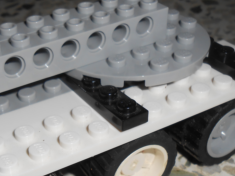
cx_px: 56
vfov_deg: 23.9
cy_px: 147
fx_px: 407
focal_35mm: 60
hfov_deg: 31.5
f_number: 11.5
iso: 80
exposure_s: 1/25
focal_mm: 4.6
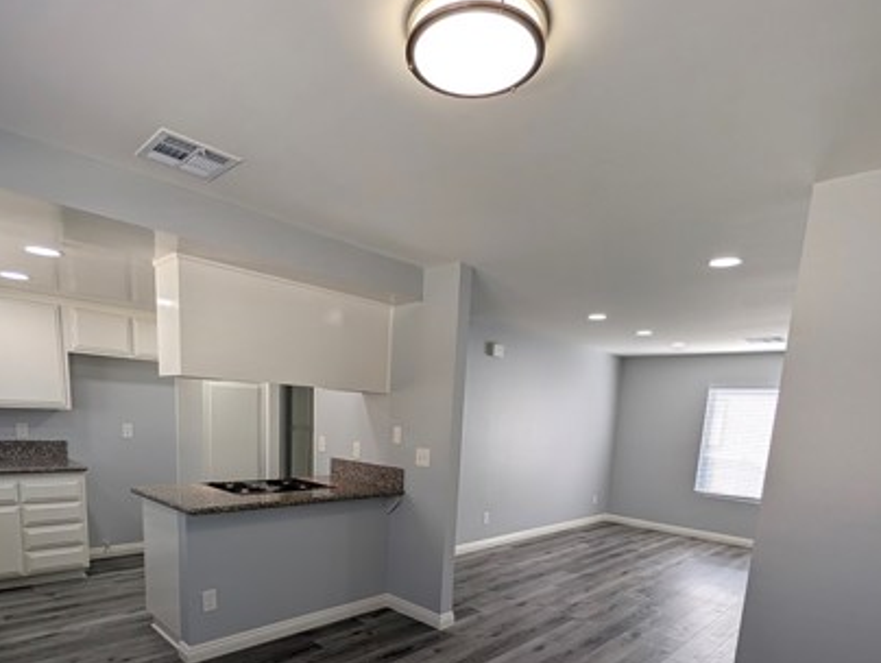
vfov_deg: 64.4
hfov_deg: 84.5
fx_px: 484
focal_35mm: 19
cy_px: 503
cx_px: 414
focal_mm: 2.02
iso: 49
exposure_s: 1/275
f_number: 1.7
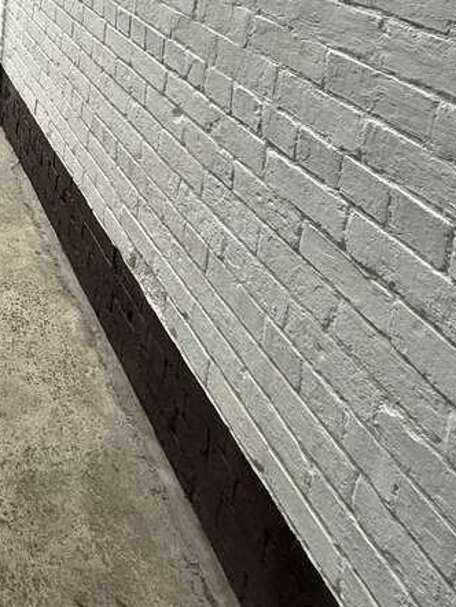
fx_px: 667
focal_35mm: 38
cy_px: -22
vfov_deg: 41.4
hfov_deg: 31.2
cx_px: -103
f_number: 2.2
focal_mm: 2.22
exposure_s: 1/751
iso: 64
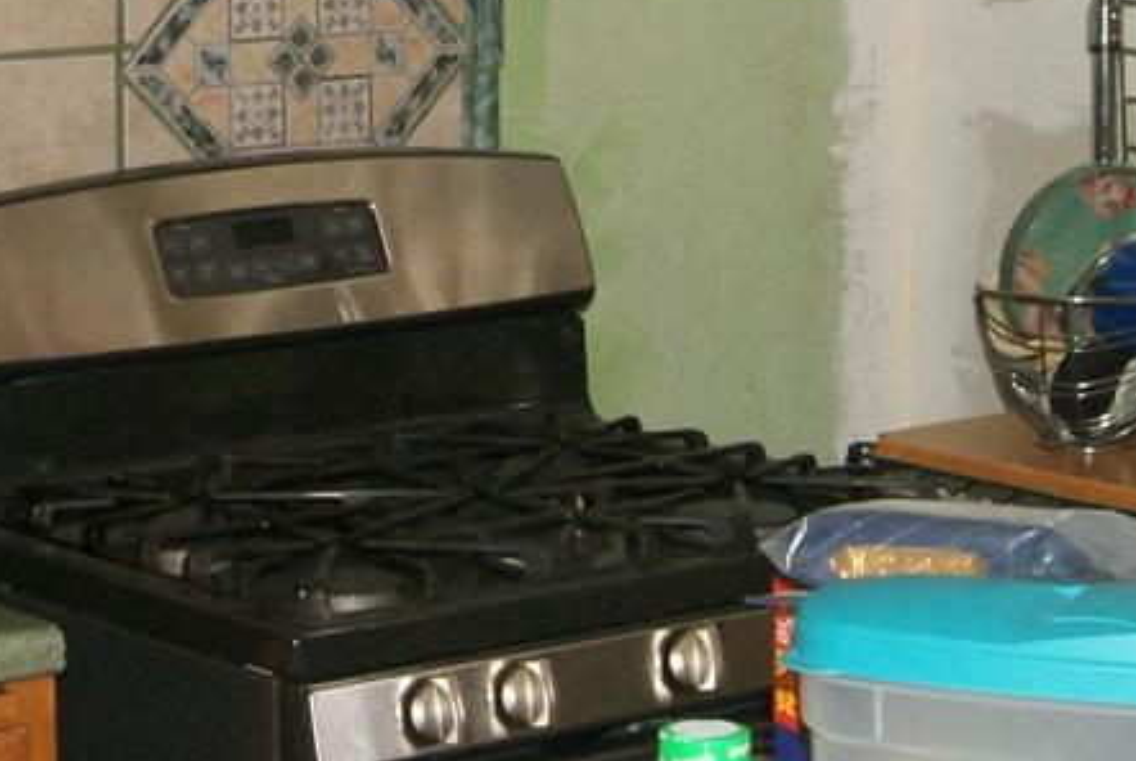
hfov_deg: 16.1
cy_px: 14
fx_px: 3950
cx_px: 67
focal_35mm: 125
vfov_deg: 10.9
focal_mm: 18
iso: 400
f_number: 5.6
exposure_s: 1/60
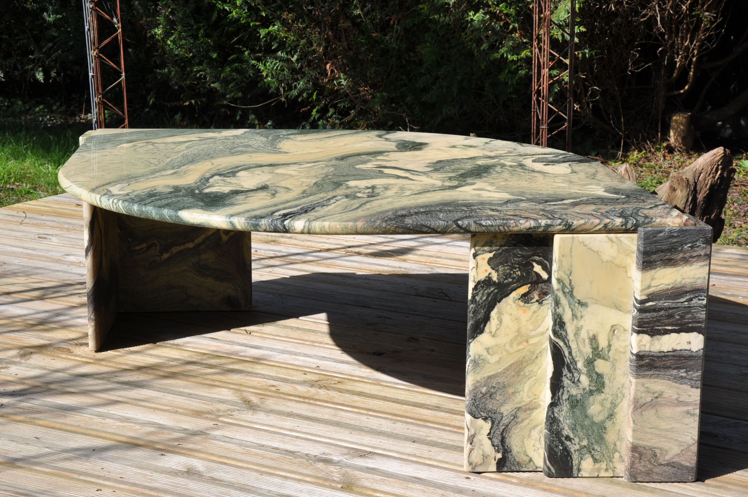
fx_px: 1307
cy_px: 248
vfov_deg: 21.5
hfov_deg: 31.9
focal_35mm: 63
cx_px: 374
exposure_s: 1/200
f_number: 14
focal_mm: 42
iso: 200
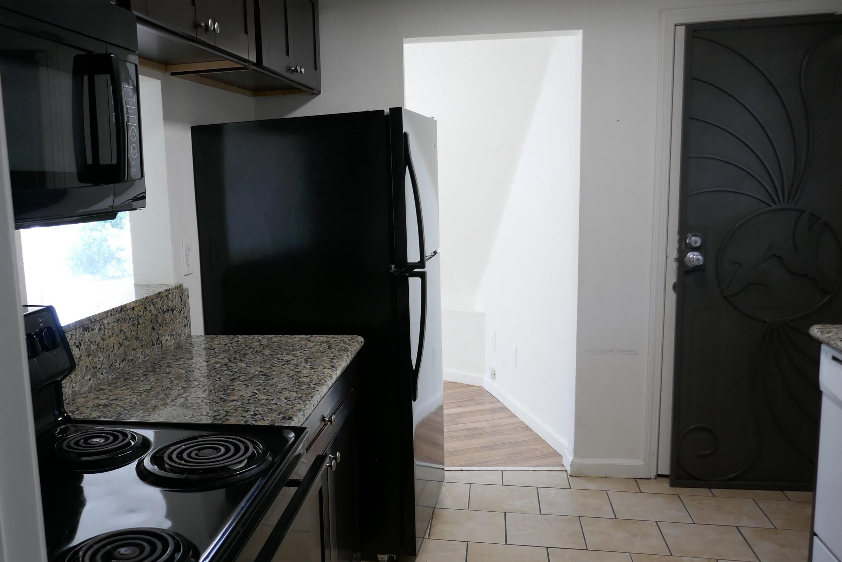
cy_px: 319
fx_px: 748
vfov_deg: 41.0
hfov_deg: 57.9
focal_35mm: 32
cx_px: 313
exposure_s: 1/60
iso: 250
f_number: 2.8
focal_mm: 9.1
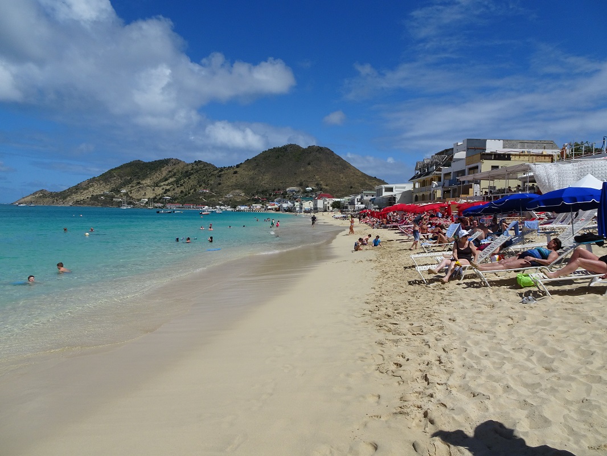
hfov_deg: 71.6
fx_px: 421
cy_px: 228
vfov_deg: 56.8
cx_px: 304
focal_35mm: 24
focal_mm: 4.1
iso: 80
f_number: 3.5
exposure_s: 1/2000
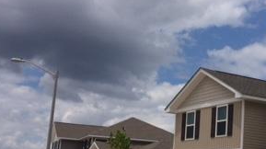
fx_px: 493
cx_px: 200
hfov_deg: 29.7
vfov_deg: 17.2
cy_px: 93
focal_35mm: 70
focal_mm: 4.15
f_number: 2.2
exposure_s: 1/5128
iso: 32
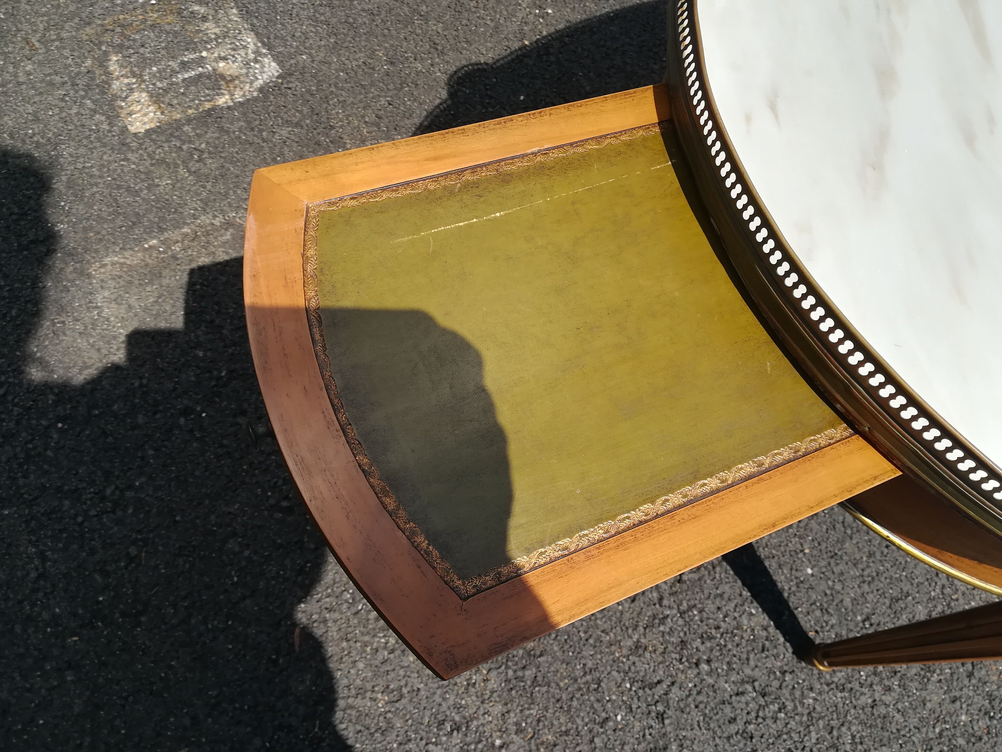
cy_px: 376
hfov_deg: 67.3
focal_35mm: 26
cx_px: 501
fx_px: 753
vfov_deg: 53.1
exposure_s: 1/941
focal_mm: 3.83
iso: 50
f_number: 2.2
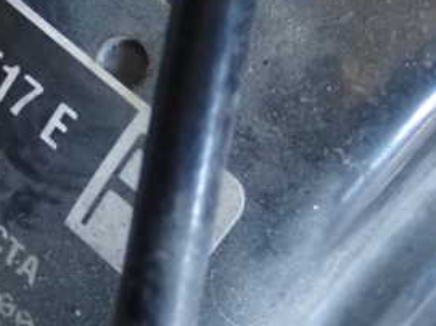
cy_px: 173
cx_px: -14
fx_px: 1309
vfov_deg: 14.2
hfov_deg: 18.4
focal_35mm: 104
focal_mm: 8.4
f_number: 3.1
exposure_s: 1/25
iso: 1600
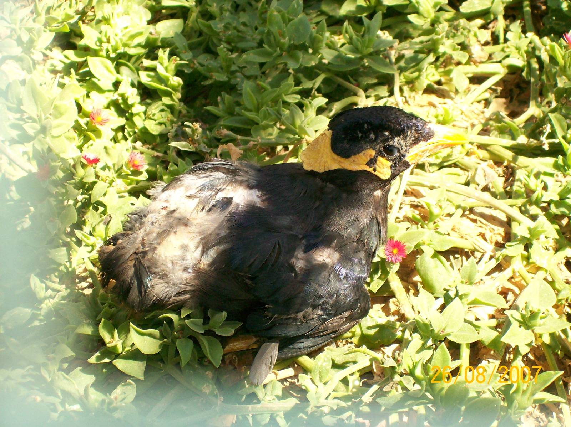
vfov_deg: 13.7
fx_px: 1780
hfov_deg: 18.2
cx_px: 286
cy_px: 214
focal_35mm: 108
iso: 80
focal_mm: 18
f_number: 4.8
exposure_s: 1/125
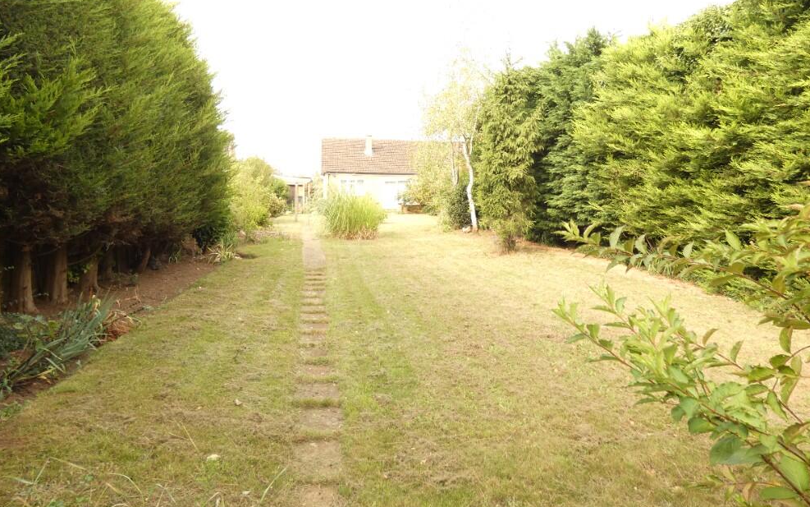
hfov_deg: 79.6
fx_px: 486
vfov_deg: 54.6
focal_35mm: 22
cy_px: 199
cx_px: 418
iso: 80
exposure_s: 1/160
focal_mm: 3.6
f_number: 2.8
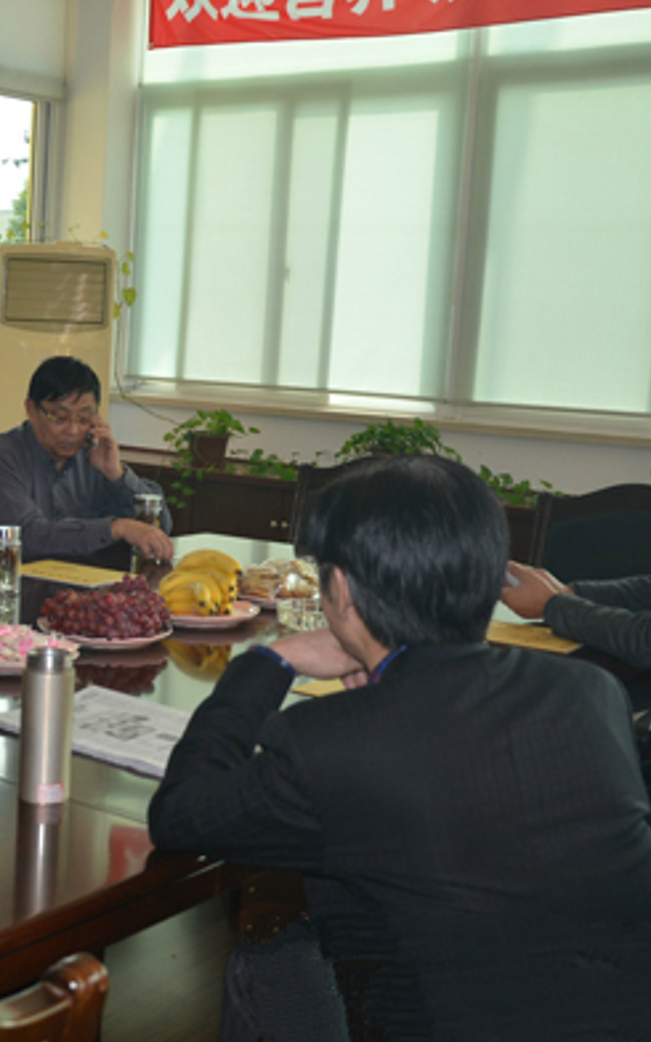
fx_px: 1590
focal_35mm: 56
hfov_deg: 22.1
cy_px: 520
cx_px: -40
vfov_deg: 36.3
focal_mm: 24
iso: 180
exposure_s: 1/250
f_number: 4
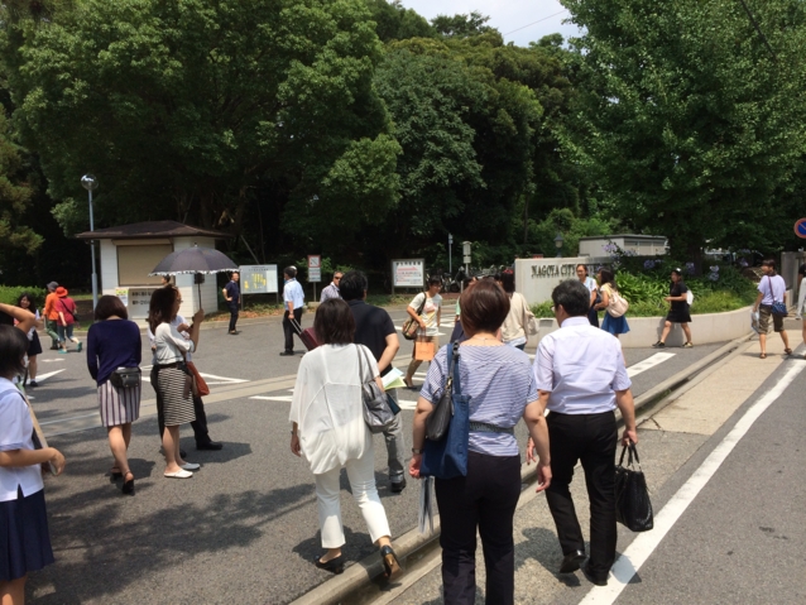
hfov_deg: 59.9
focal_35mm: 30
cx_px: 403
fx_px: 699
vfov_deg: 46.8
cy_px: 302
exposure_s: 1/2053
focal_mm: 4.12
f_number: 2.2
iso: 40
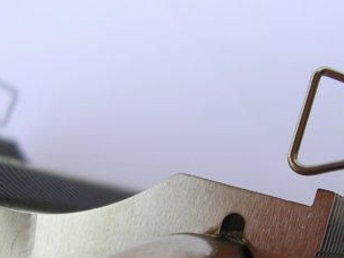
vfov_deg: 19.4
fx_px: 745
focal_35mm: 75
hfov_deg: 25.8
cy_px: 208
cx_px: 247
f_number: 2.8
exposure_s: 1/153
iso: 50
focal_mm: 5.8
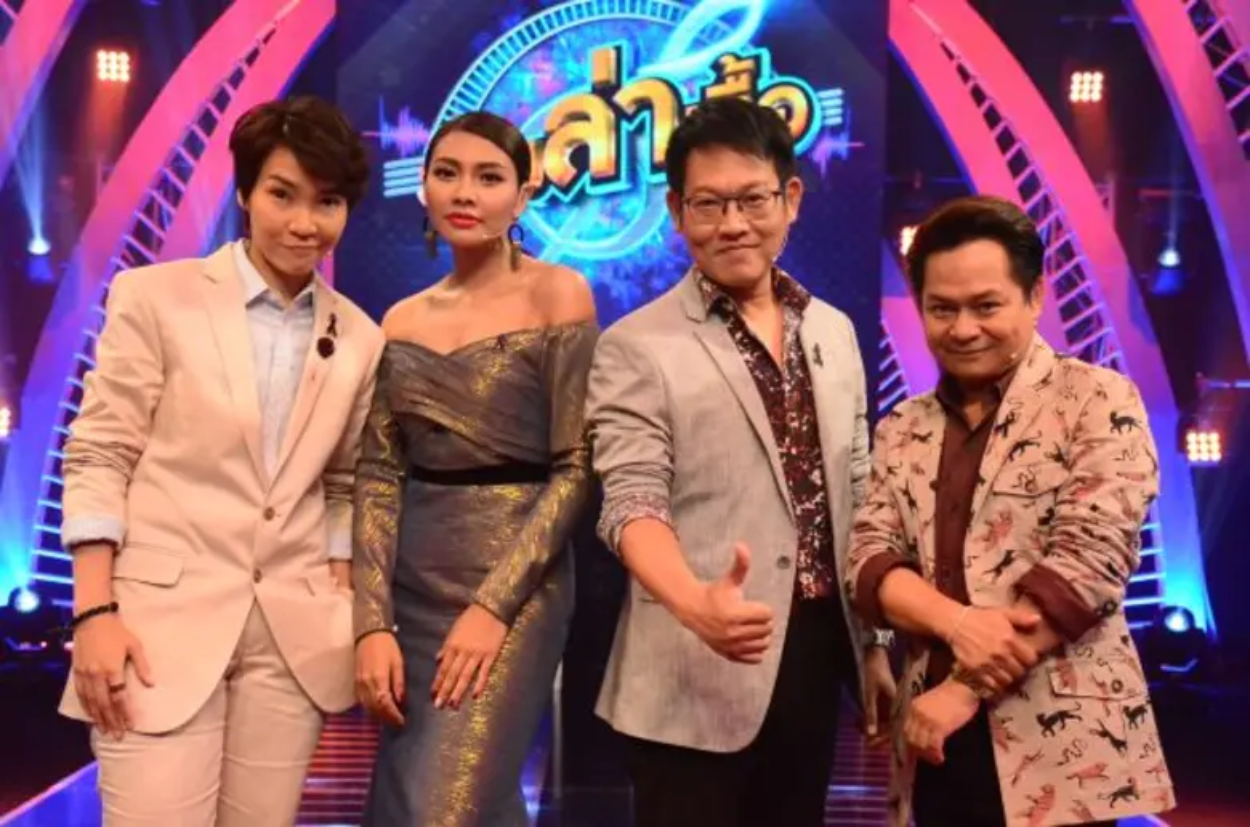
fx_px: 2078
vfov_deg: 22.5
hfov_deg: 33.5
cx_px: 625
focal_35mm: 60
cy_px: 414
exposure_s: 1/400
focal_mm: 40
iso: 6400
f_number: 4.5
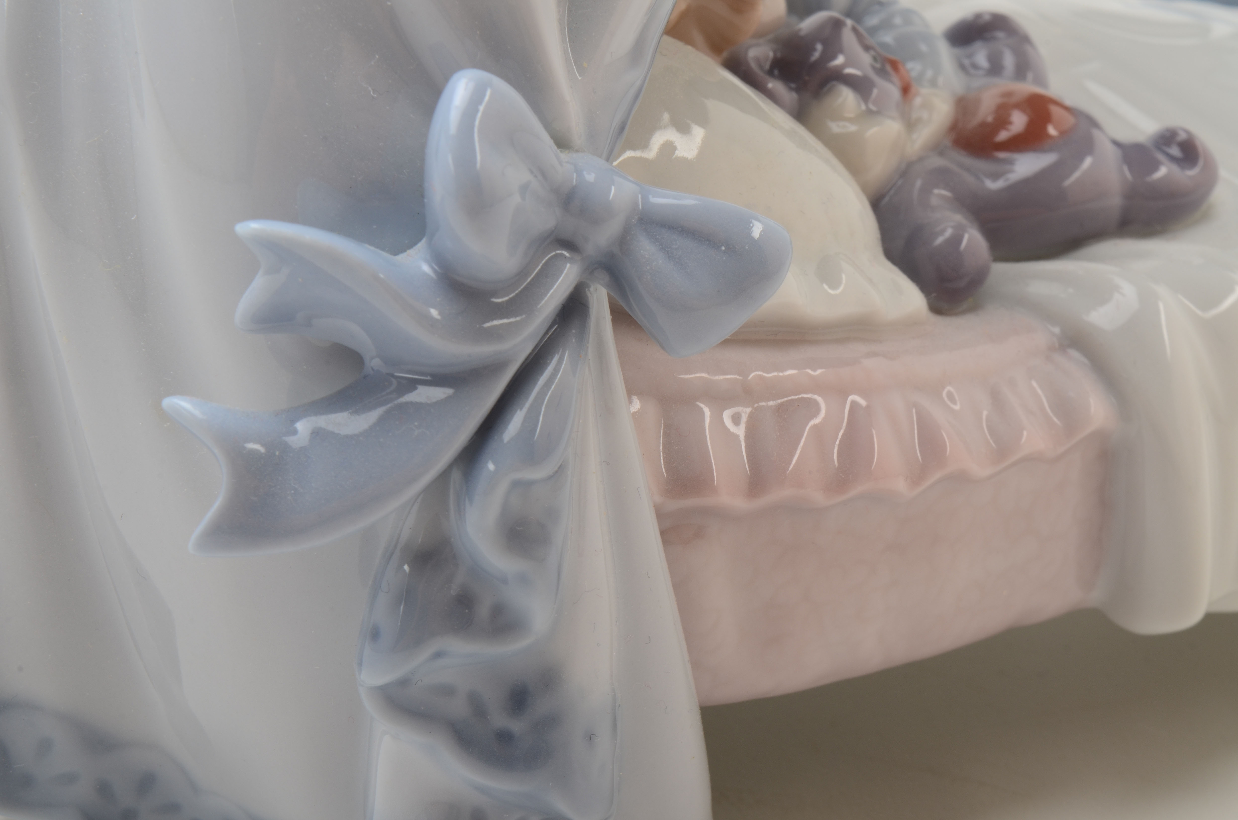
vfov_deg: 16.5
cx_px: 619
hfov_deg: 24.7
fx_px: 2831
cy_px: 410
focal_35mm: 82
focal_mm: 55
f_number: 25
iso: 100
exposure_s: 1/160
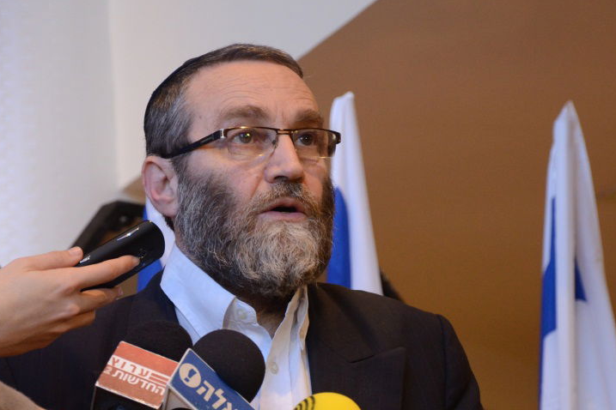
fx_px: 3109
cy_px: 282
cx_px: 303
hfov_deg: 11.3
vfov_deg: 7.6
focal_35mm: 182
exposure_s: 1/50
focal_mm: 85
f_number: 5.6
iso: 1600
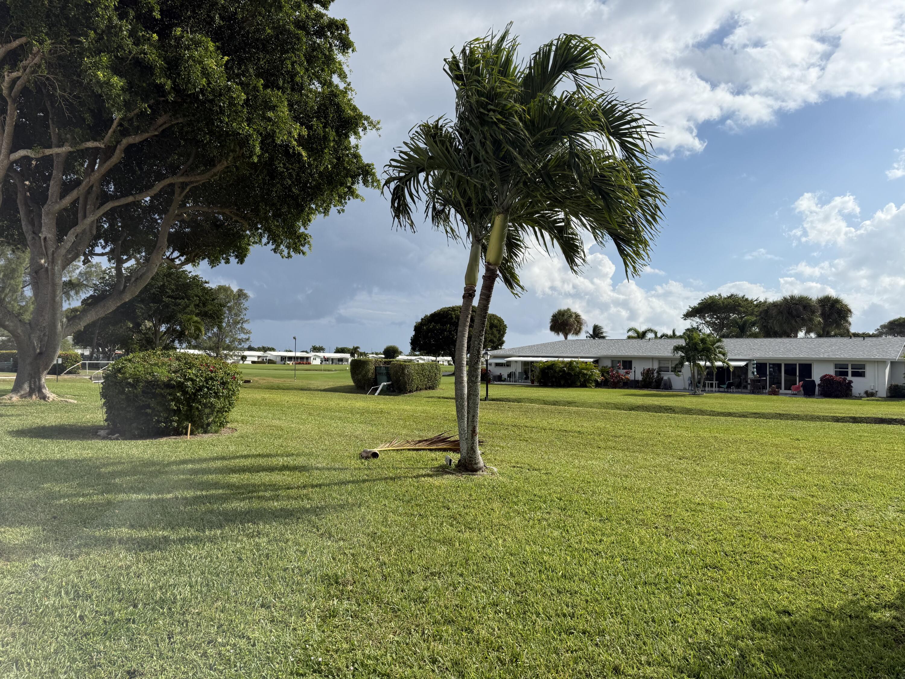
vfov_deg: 56.8
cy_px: 340
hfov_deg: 71.6
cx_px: 452
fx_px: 627
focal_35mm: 24
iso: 80
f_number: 1.78
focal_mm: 6.76
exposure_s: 1/6711
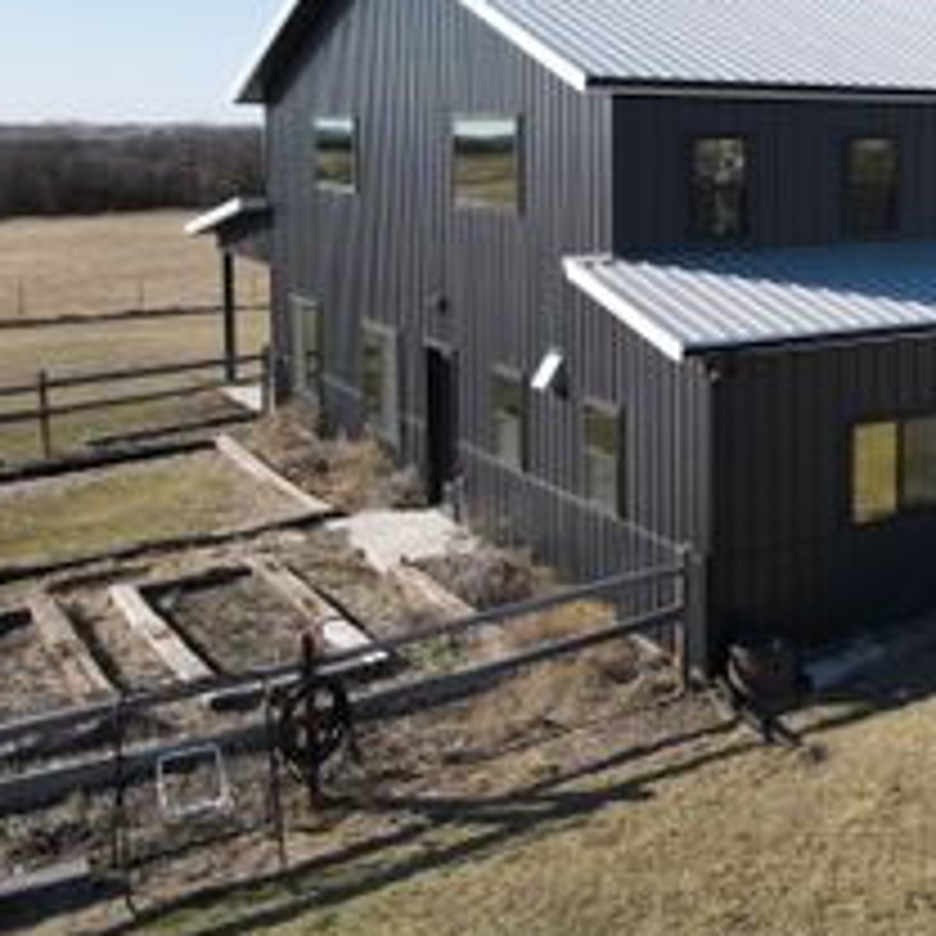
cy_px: 250
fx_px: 1346
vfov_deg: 37.5
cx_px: 934
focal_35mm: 44
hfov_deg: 34.8
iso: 100
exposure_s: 1/500
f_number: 2.8
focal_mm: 4.5
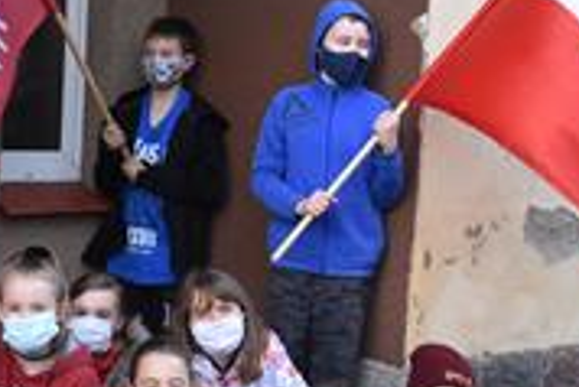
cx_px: -49
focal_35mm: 97
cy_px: 239
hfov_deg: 20.1
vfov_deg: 14.1
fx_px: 1561
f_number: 6.3
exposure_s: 1/160
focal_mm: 18
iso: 800
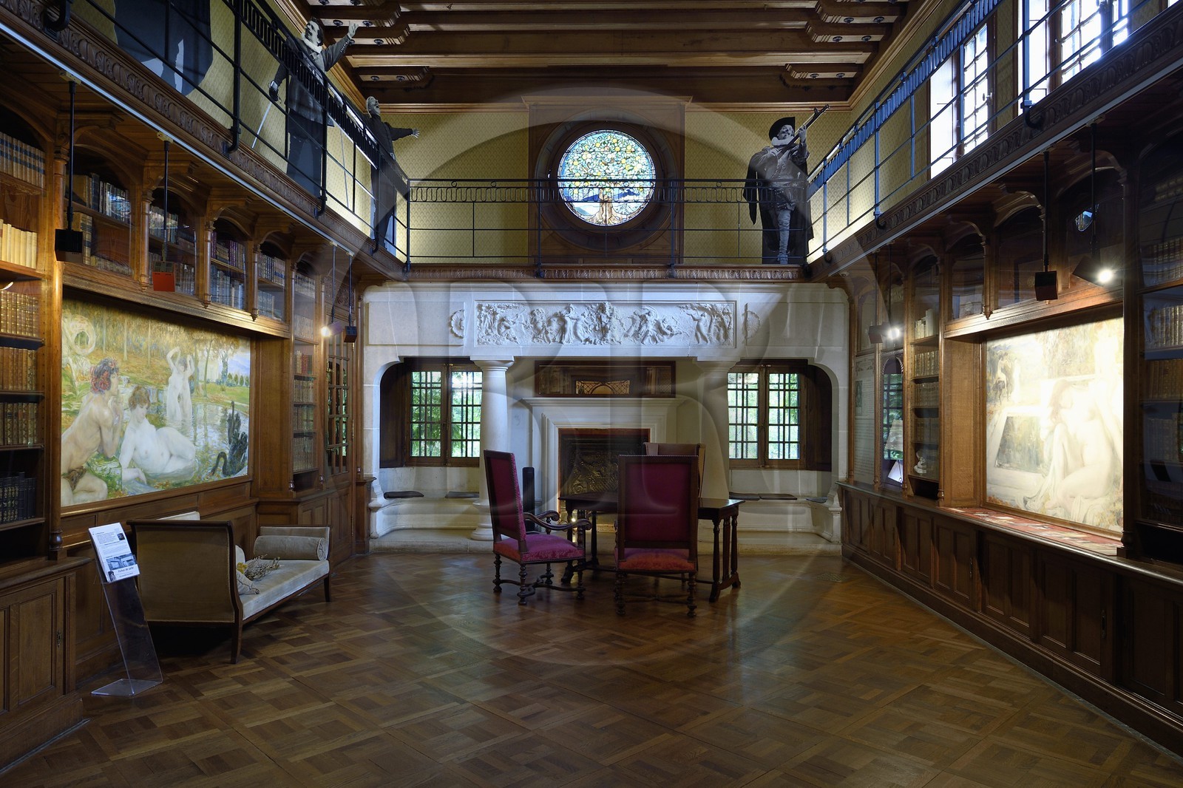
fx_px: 723
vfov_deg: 57.2
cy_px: 394
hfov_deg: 78.6
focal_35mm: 22
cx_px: 592
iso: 400
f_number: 9
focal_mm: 22
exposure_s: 1/2
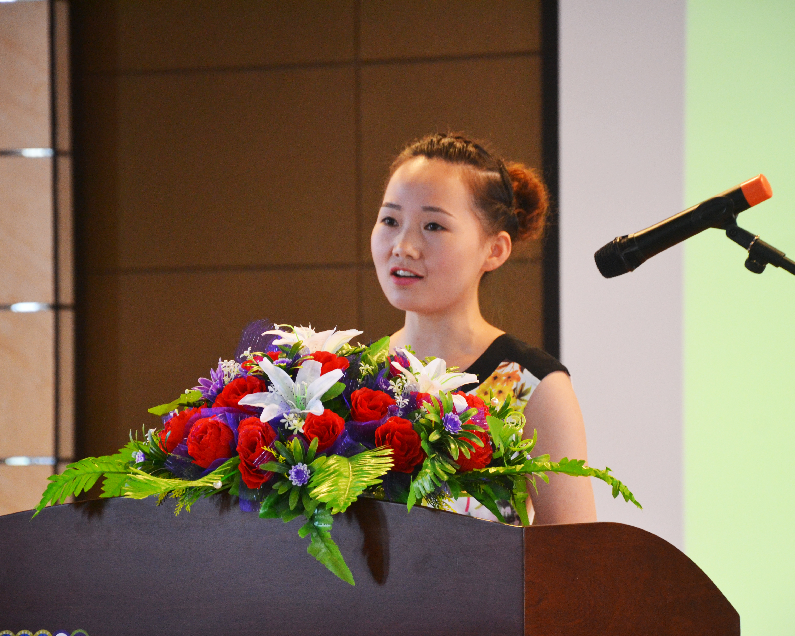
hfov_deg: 10.9
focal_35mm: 178
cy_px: 318
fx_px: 4178
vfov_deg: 8.7
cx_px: 417
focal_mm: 105
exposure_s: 1/60
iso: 1100
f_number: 5.6
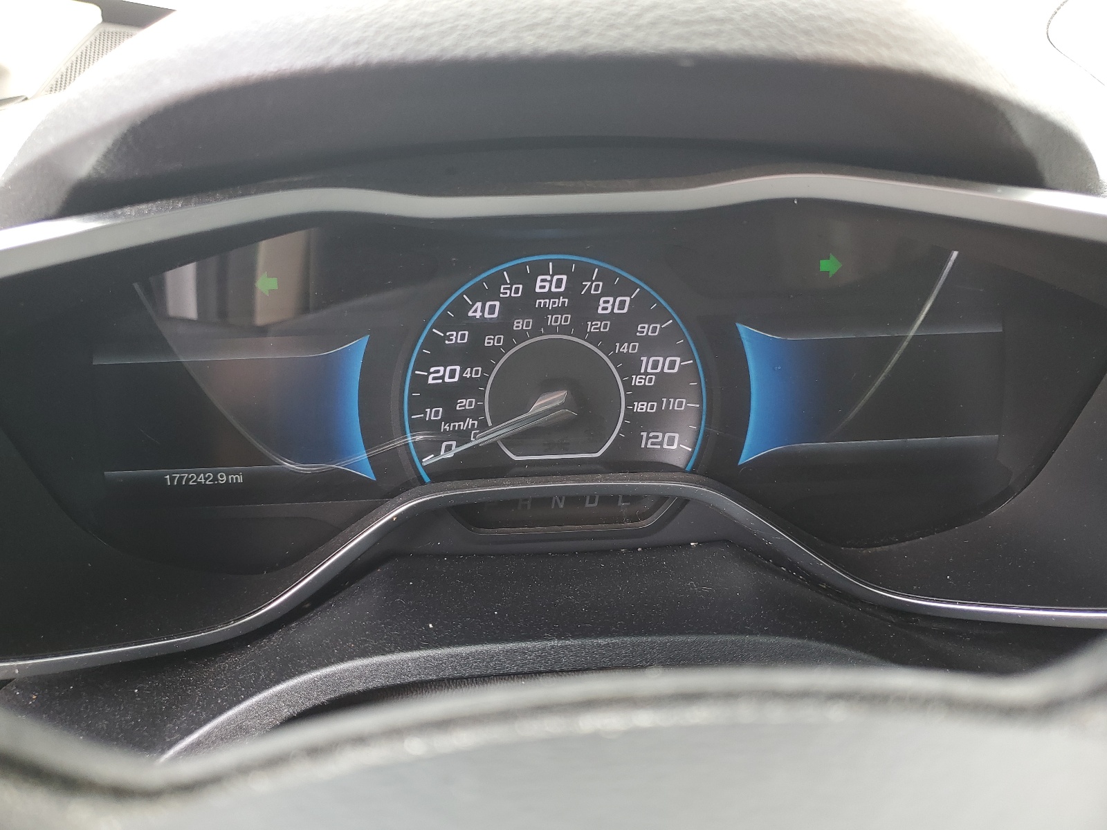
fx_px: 831
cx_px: 554
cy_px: 415
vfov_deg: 53.1
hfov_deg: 67.3
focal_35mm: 26
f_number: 1.5
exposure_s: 1/60.2
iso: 52
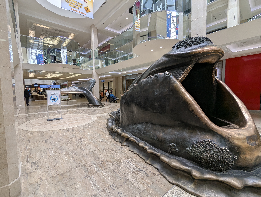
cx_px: 130
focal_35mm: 16
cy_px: 98
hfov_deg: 94.4
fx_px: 121
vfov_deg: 78.2
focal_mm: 2.35
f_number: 2.2
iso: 42
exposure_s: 1/90
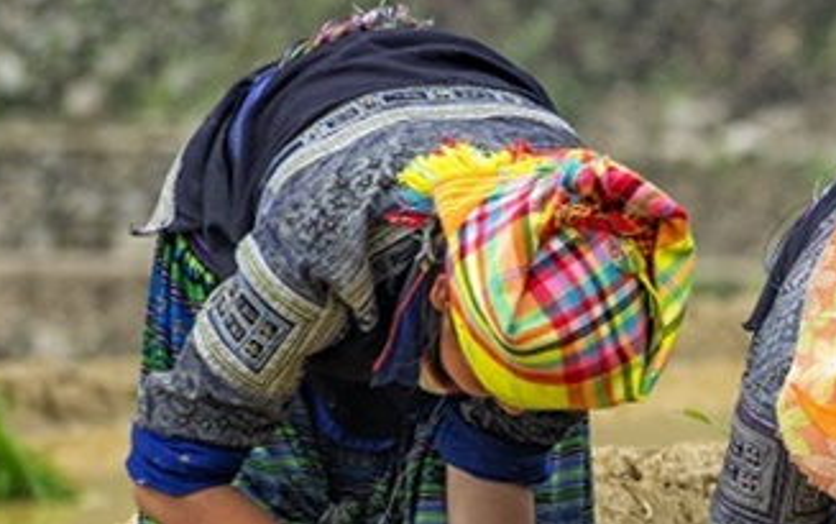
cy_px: 455
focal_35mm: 906
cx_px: 1718
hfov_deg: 2.3
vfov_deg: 1.5
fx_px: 20660
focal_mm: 194
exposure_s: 1/250
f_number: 6.3
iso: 100
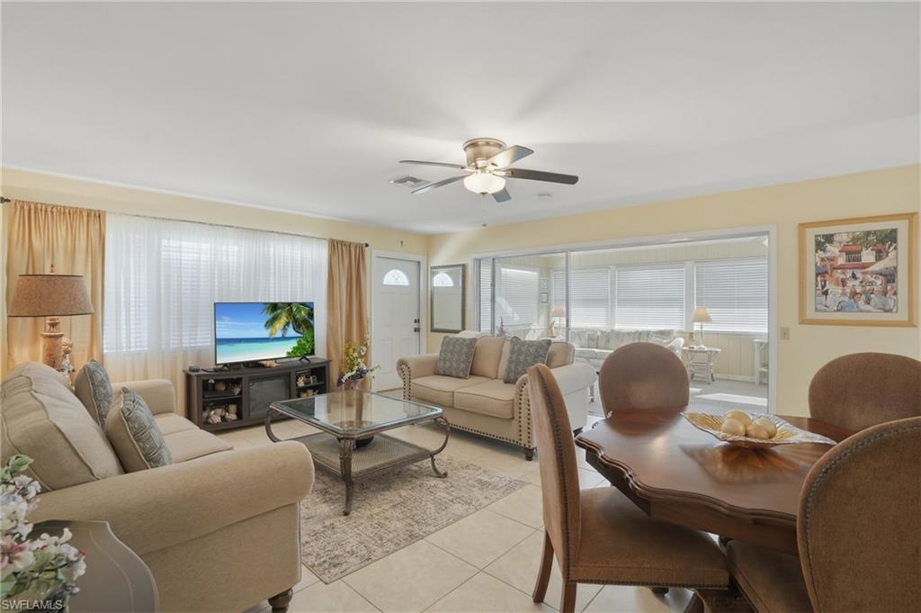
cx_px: 460
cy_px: 306
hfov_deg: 96.8
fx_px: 409
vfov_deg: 73.7
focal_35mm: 16
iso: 400
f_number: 9
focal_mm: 16
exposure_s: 1/13
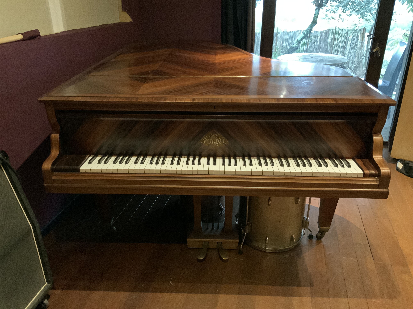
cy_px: 154
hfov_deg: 61.7
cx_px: 206
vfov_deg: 48.2
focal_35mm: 29
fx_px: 346
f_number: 1.8
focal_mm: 3
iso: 500
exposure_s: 1/20
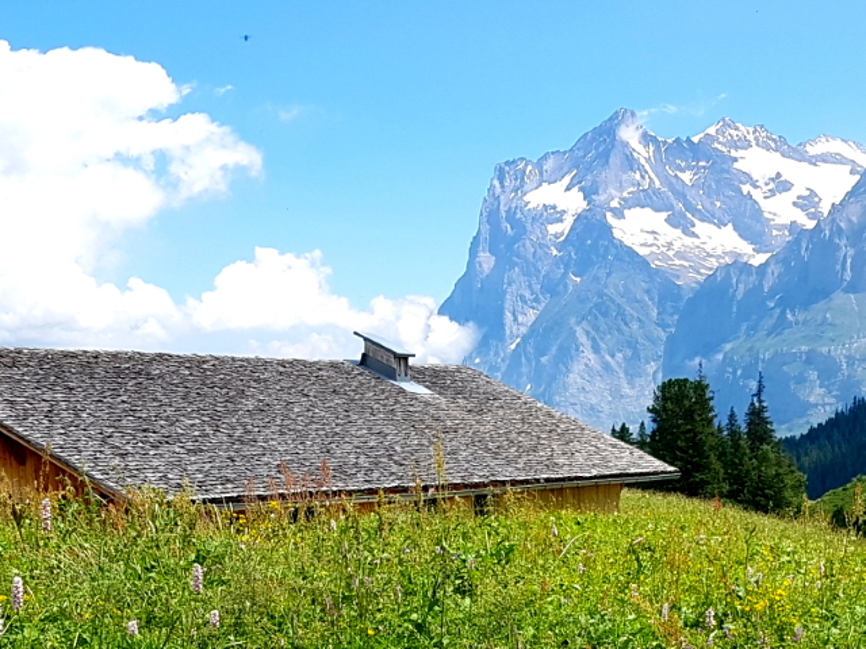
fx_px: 650
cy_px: 324
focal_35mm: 26
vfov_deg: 53.1
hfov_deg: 67.3
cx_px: 433
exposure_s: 1/1736
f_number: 1.7
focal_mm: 4.2
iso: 50
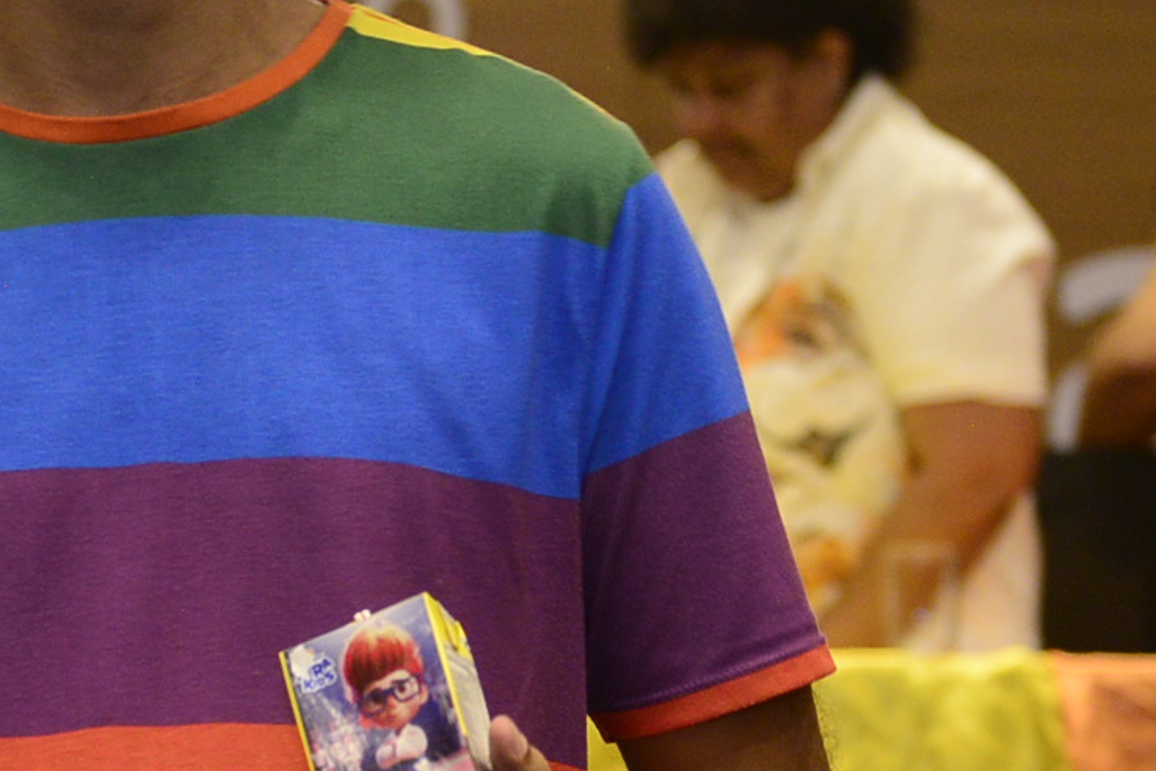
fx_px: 6553
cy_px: 390
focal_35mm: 204
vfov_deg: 6.7
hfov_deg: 10.0
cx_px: 190
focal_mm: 50
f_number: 4
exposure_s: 1/125
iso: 2000
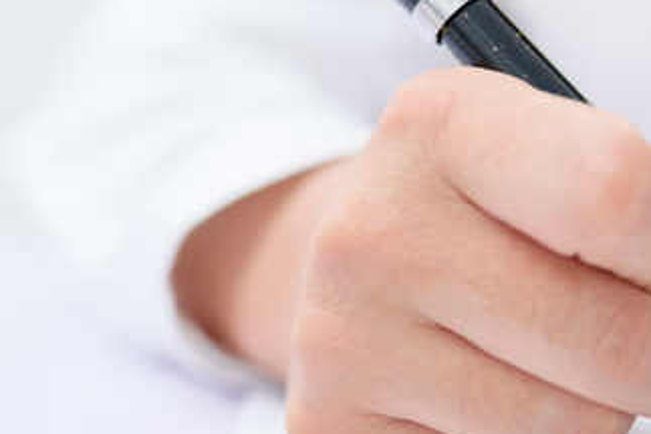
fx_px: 1663
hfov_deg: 20.7
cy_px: 339
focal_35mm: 92
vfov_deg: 14.8
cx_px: 774
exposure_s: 1/160
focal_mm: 35
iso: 125
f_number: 2.8
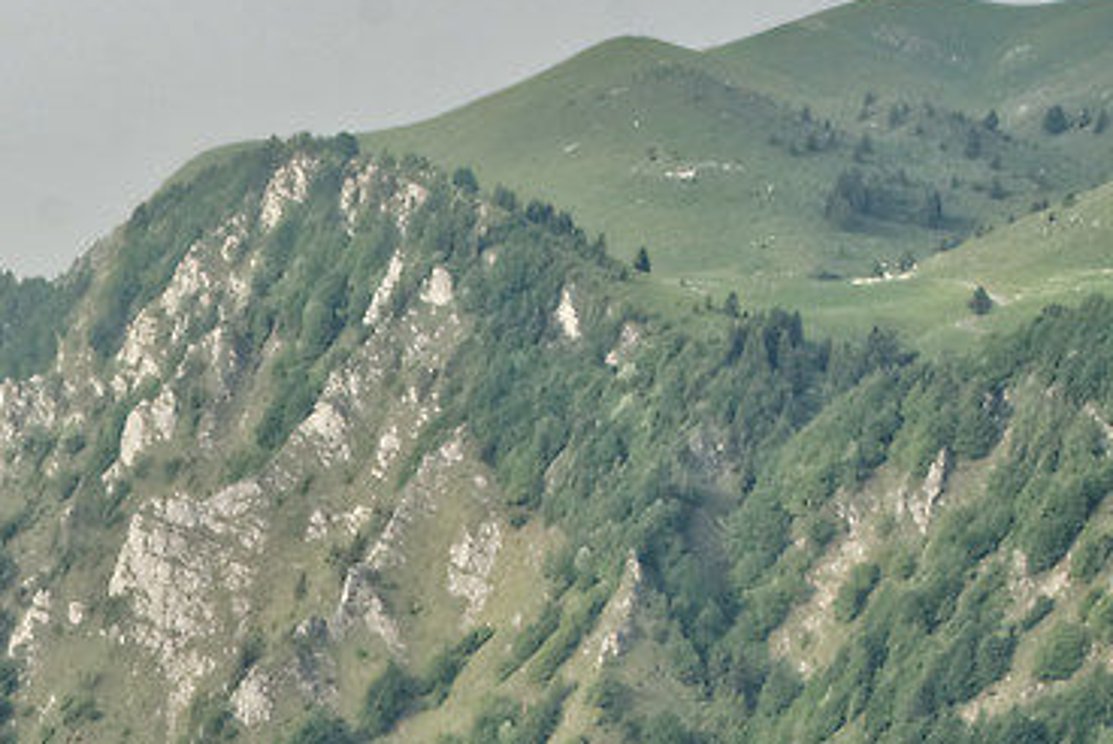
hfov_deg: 8.5
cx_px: -1113
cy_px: 1685
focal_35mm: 228
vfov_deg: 5.8
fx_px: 7054
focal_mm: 35
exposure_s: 1/50
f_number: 16
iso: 160
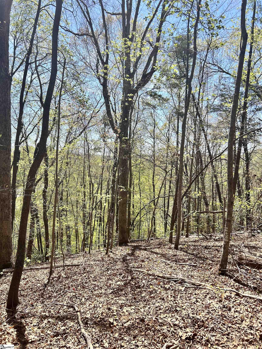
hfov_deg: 53.1
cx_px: 131
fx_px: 262
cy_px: 174
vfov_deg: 67.3
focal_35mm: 26
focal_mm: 5.7
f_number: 1.5
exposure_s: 1/2513
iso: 50
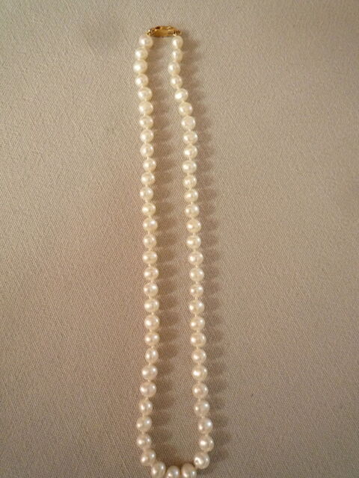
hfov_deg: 54.9
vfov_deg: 69.4
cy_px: 239
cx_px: 180
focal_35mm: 25
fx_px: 346
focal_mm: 4.4
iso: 400
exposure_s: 1/30
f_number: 2.8
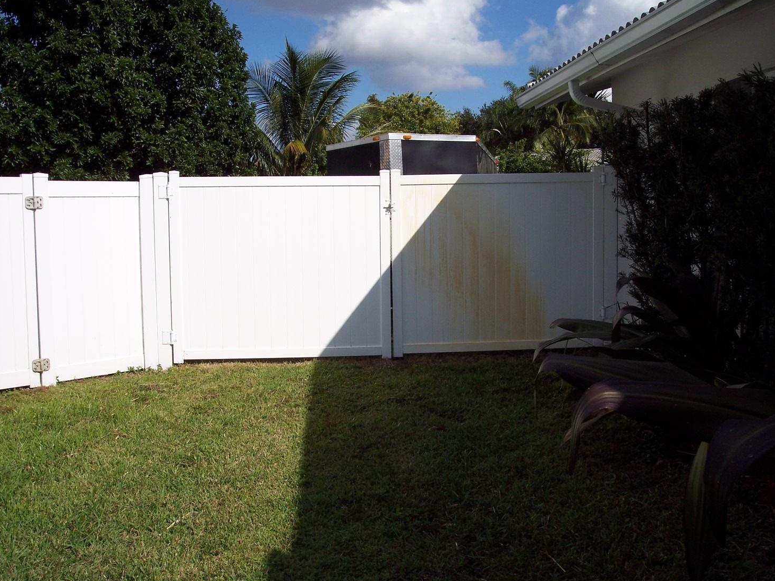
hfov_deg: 46.8
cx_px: 396
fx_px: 895
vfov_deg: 36.0
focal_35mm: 40
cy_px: 286
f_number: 5.6
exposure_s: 1/750
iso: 100
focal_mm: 8
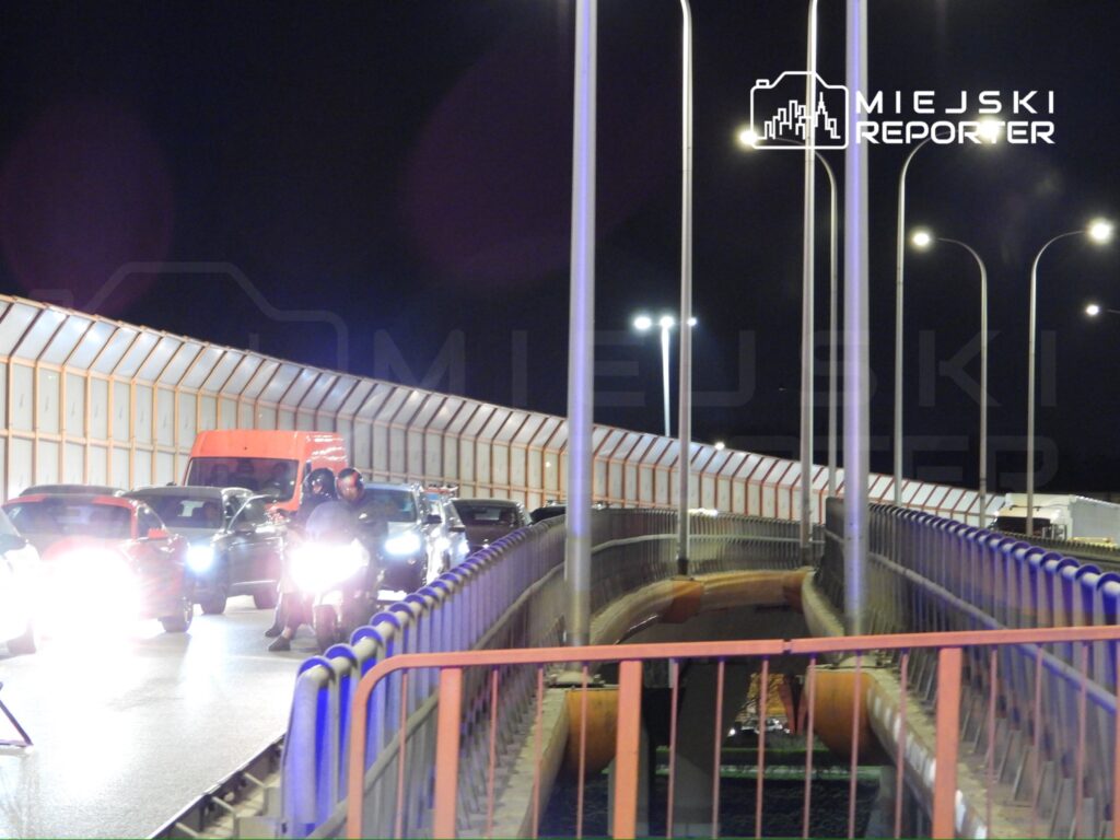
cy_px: 420
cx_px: 560
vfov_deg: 10.2
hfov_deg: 13.6
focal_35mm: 145
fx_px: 4691
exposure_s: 1/3
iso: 800
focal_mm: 26.1
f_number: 4
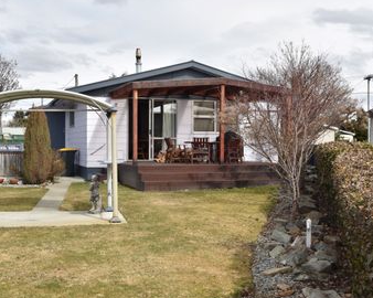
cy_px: 166
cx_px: 146
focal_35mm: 47
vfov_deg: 32.0
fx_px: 519
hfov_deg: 39.4
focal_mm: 24
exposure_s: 1/200
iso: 100
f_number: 10
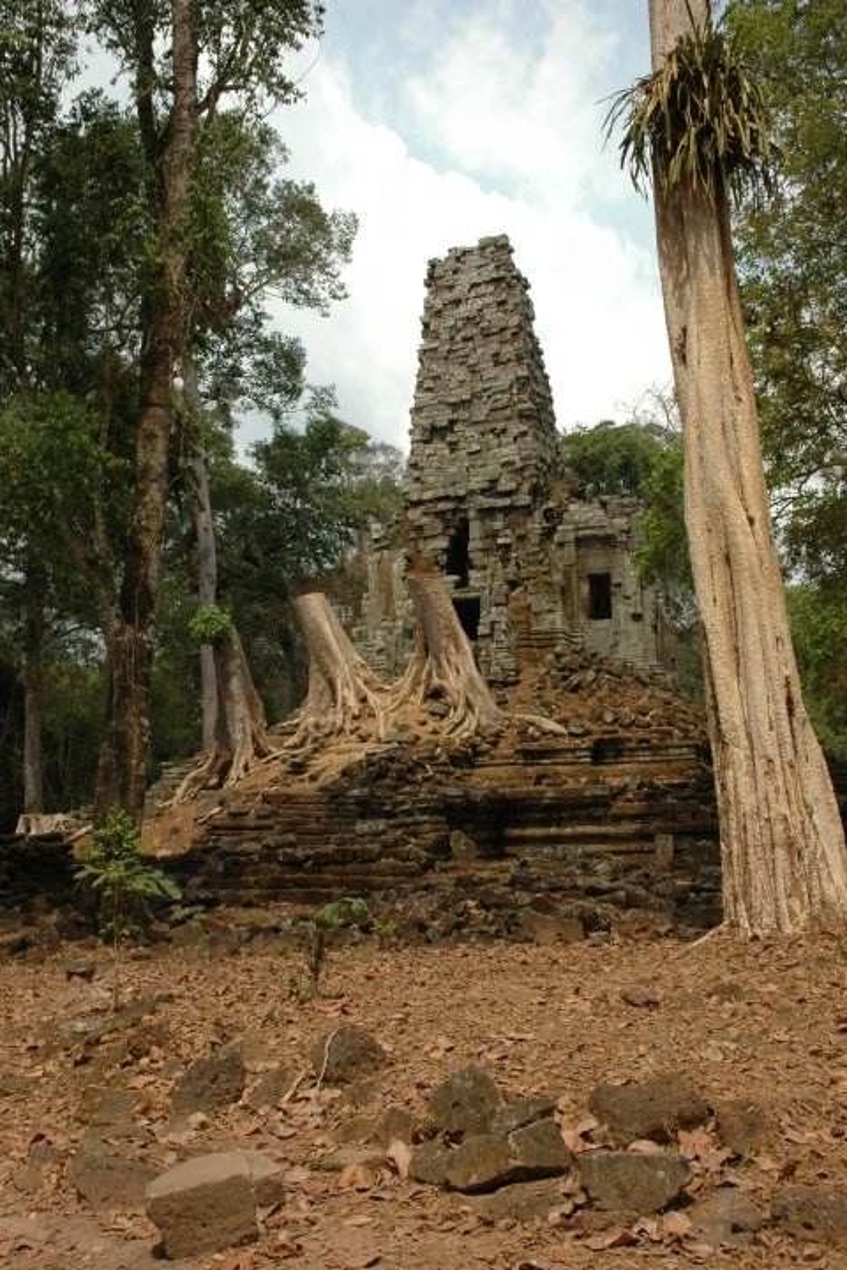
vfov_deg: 53.1
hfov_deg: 36.9
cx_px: 424
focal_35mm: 36
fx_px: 1270
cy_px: 635
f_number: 9
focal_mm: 24
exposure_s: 1/320
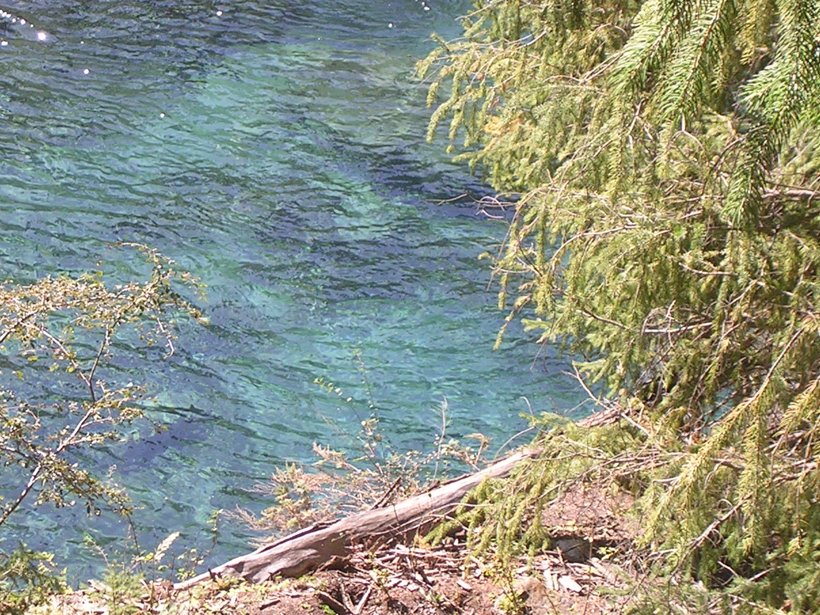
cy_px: 245
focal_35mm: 195
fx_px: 4619
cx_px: 204
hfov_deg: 10.1
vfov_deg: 7.6
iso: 50
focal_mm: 17.4
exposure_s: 1/96.6
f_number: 4.9
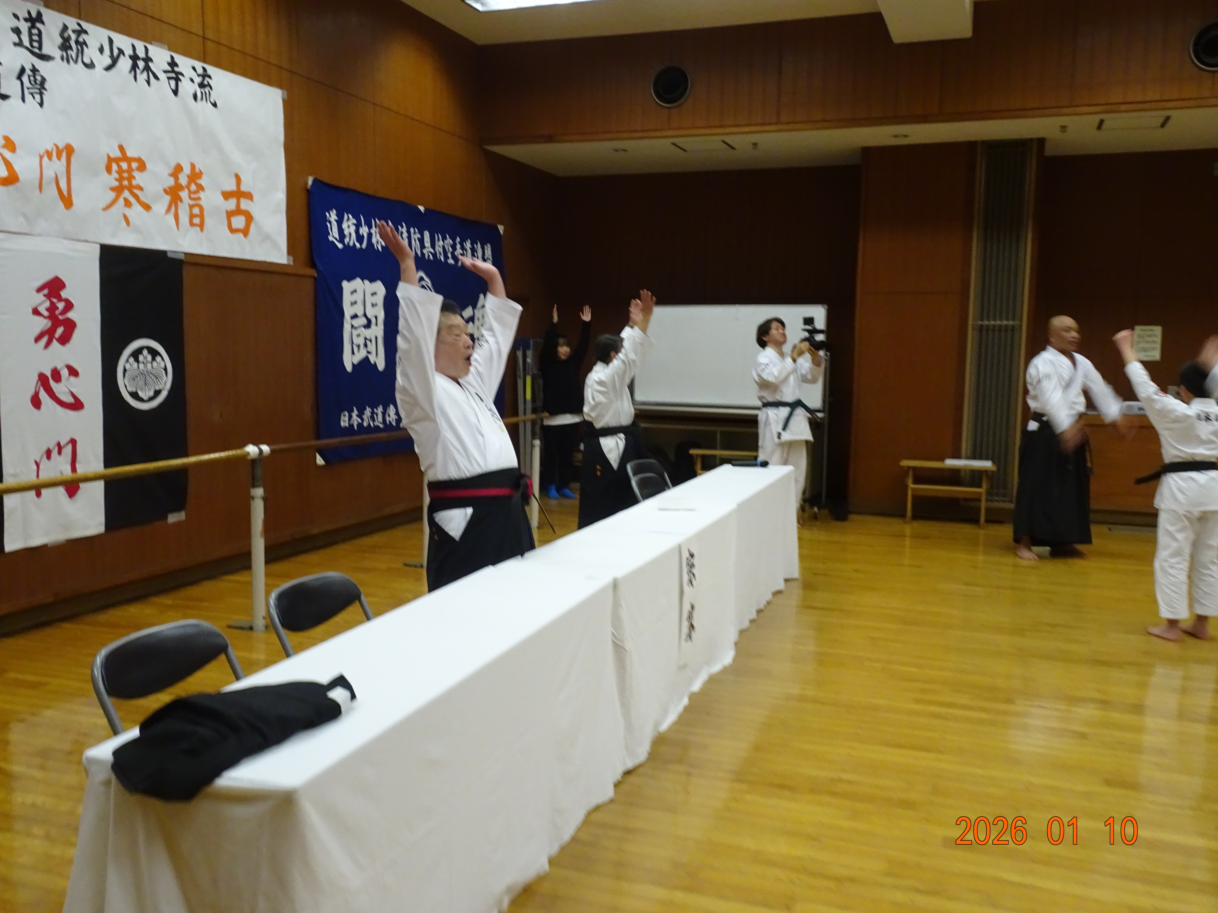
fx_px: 1056
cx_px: 609
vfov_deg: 46.8
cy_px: 456
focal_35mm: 30
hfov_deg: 60.0
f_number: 3.5
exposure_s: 1/30
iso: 500
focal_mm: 5.09
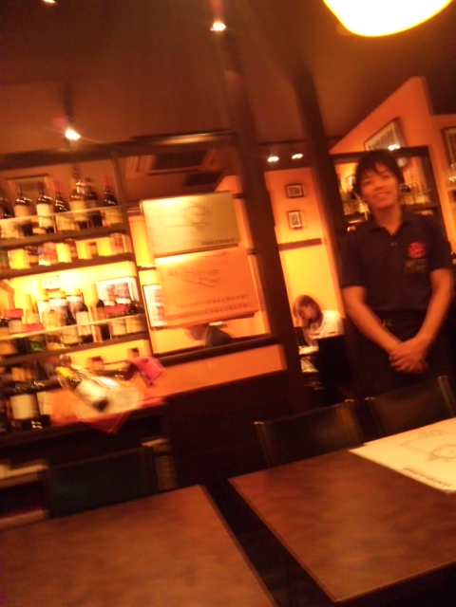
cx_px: 228
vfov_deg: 63.4
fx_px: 492
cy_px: 304
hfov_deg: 49.7
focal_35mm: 28
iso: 400
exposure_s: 1/8.07
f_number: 2.8
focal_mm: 5.07
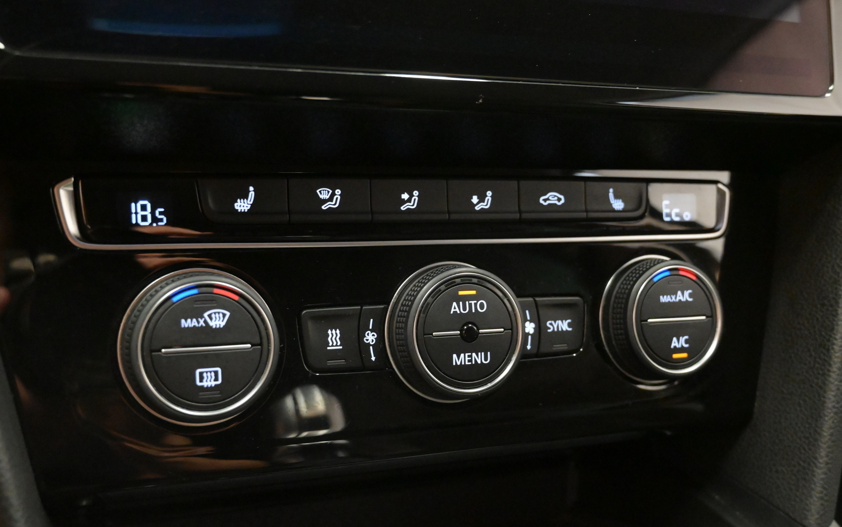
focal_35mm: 37
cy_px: 279
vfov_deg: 34.4
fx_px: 849
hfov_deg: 52.7
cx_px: 420
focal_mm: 24
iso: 8000
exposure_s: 1/60
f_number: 5
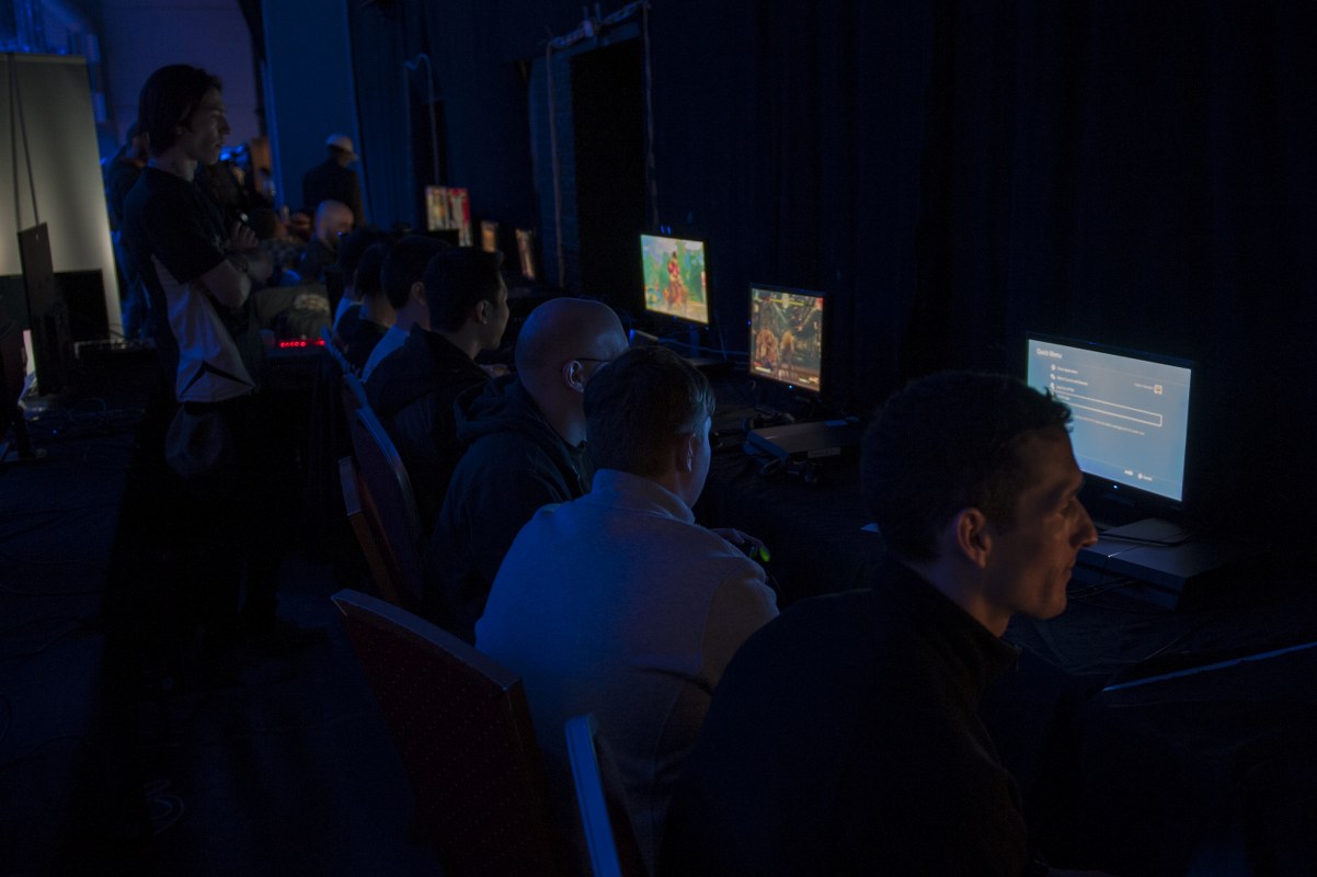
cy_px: 438
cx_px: 658
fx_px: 877
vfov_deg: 53.1
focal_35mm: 24
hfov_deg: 73.8
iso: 1600
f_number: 2.8
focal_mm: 24
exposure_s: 1/20
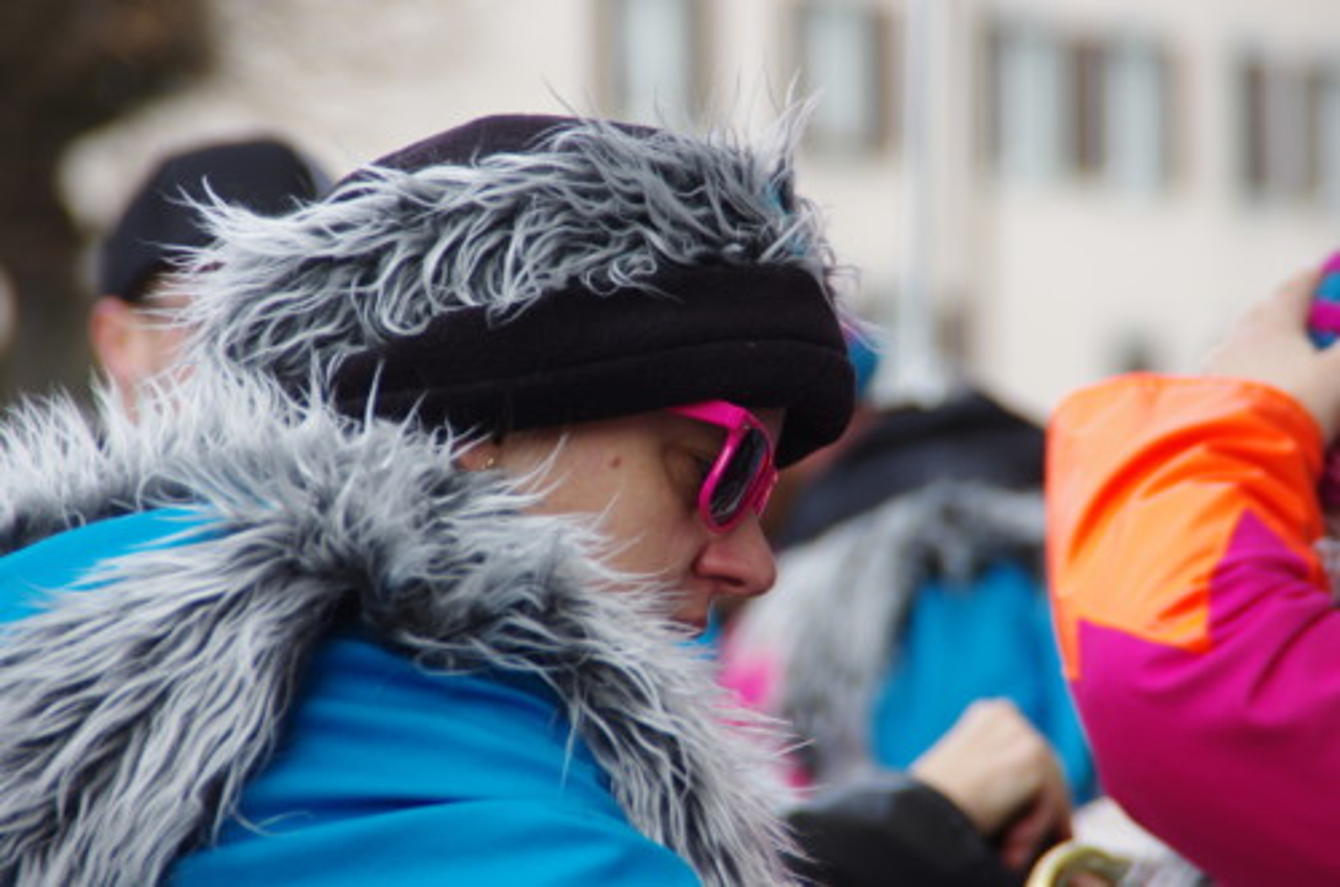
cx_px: 670
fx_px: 11142
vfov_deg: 4.6
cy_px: 444
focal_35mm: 300
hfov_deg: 6.9
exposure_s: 1/250
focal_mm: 200
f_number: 6.3
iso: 200
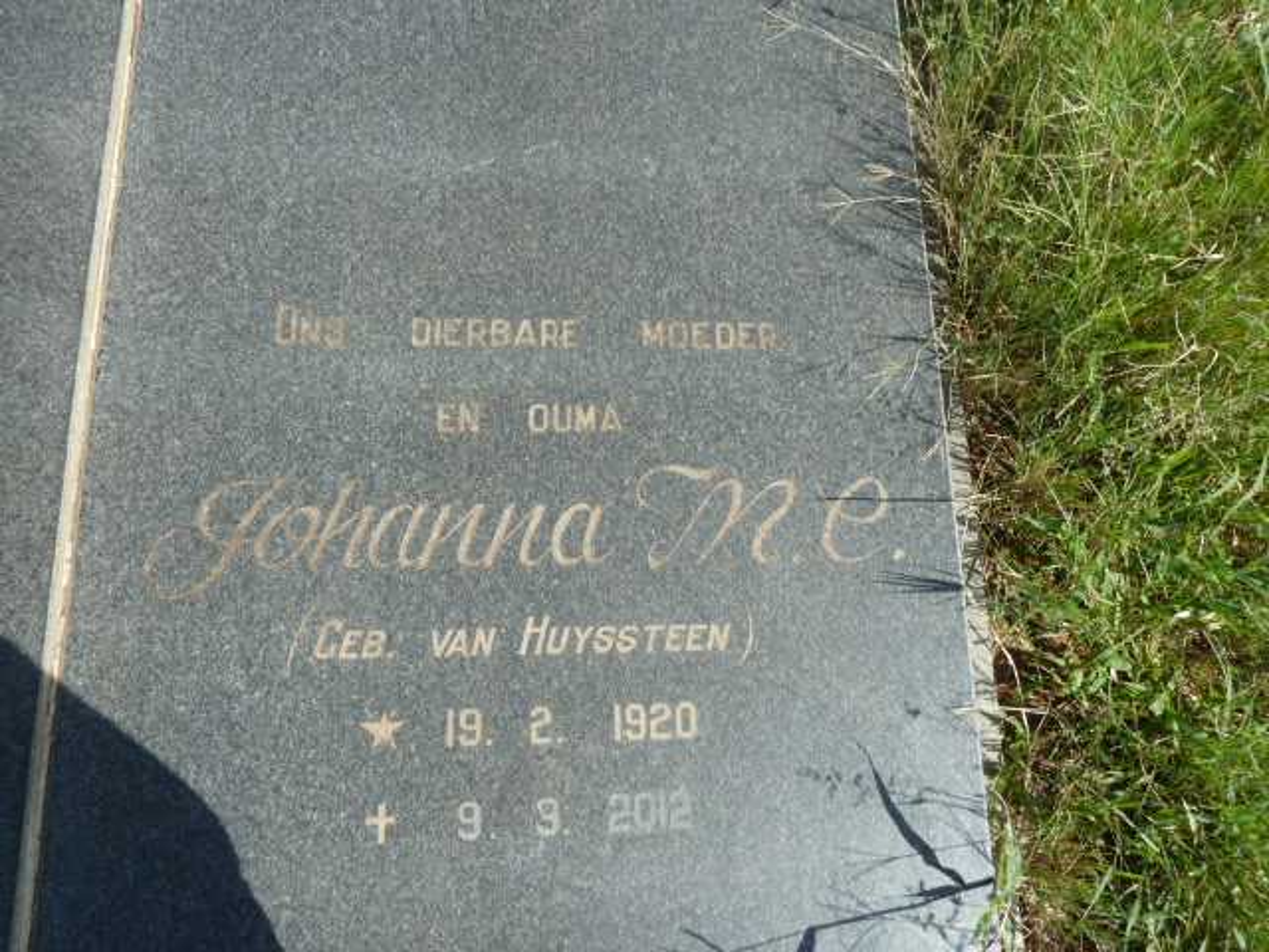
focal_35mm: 25
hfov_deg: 69.4
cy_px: 476
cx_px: 634
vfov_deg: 54.9
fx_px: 916
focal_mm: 4.1
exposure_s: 1/400
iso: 80
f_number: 4
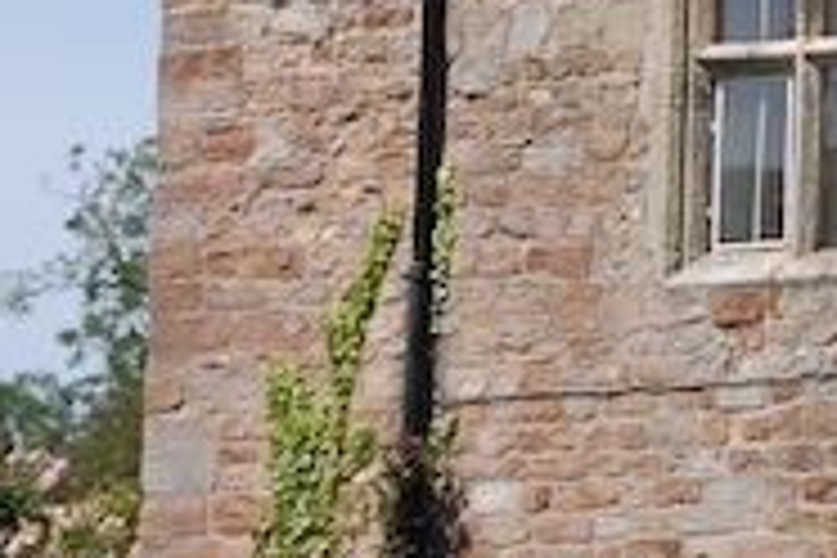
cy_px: 29
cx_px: 2025
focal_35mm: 323
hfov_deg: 6.1
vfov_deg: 4.3
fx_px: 7509
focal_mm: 40
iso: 200
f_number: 9
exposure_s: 1/320
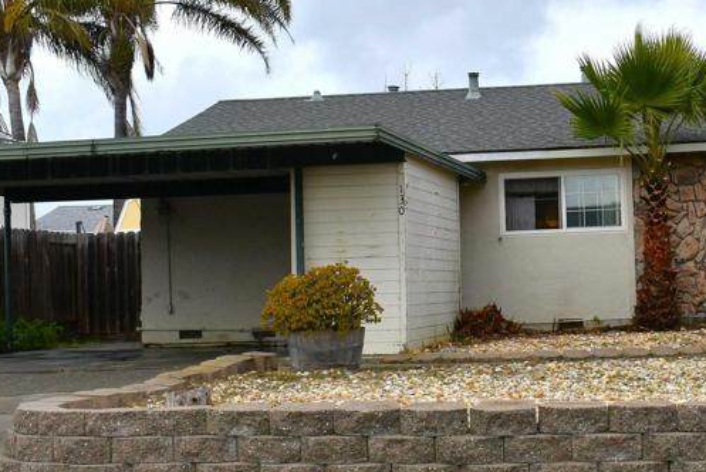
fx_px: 1394
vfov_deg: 19.2
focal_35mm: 71
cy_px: 269
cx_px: 555
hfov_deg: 27.9
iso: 180
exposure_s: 1/500
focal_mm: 23
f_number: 8
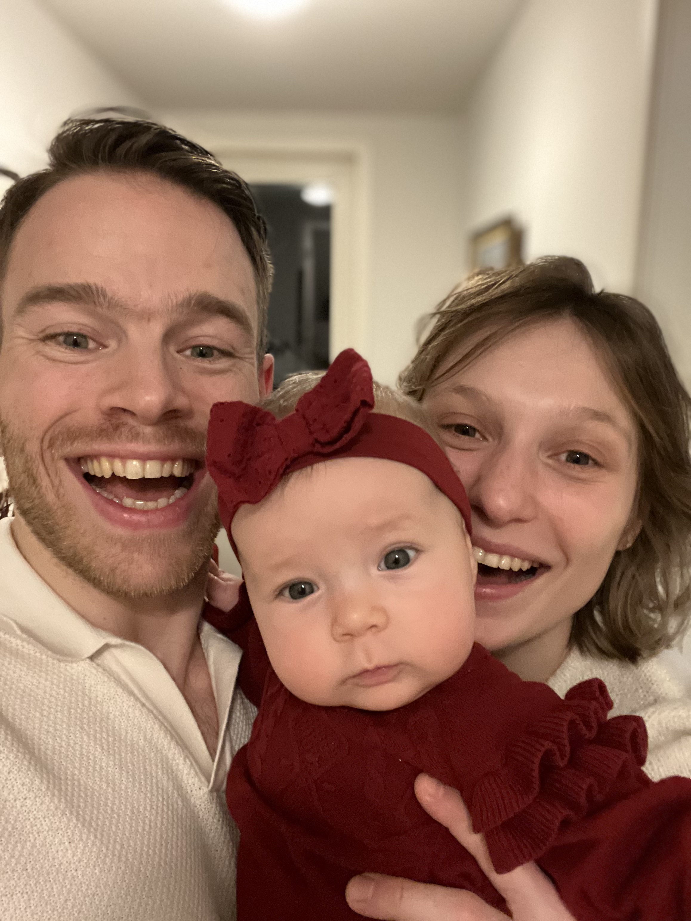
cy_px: 460
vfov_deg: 60.0
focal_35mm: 30
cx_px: 346
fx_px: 798
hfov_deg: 46.8
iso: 640
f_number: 2.2
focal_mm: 2.71
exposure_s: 1/25
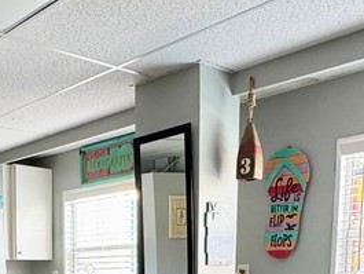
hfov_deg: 34.5
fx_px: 568
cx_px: 78
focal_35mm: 54
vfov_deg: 23.7
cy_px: 361
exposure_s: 1/99
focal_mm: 2.22
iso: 160
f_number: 2.2
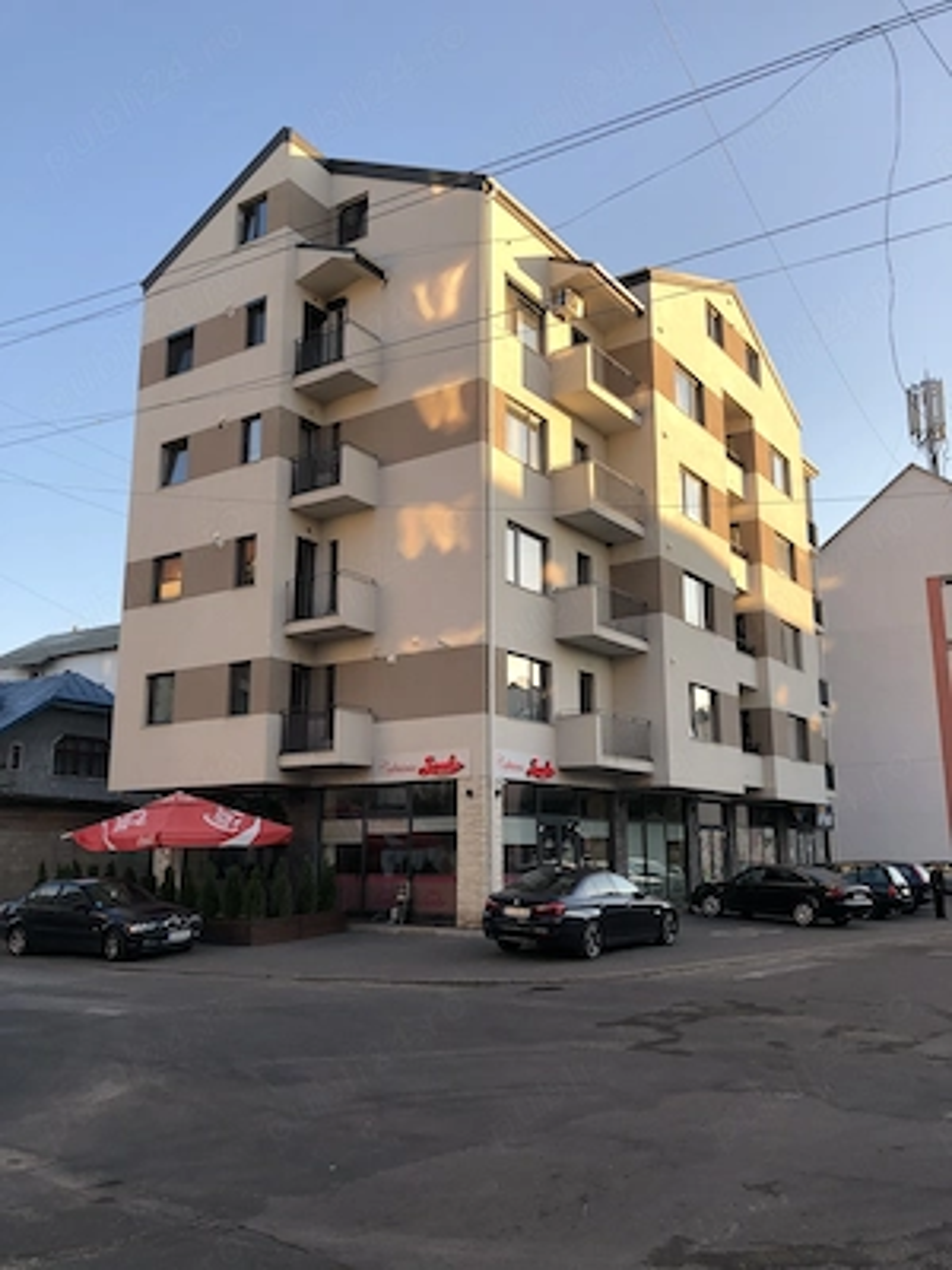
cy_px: 635
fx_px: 1027
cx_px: 476
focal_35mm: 28
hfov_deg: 49.7
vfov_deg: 63.4
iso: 20
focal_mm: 3.99
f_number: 1.8
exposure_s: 1/372
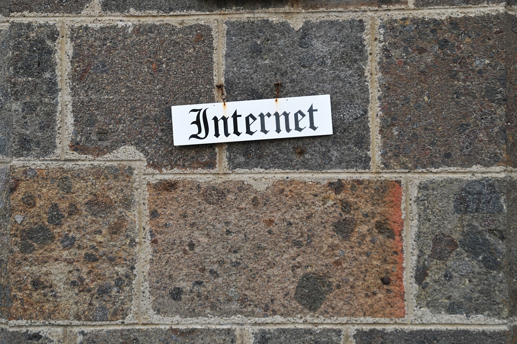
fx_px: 753
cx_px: 258
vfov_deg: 25.7
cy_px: 172
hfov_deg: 37.9
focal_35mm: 52
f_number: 6.3
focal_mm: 35
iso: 200
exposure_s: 1/160
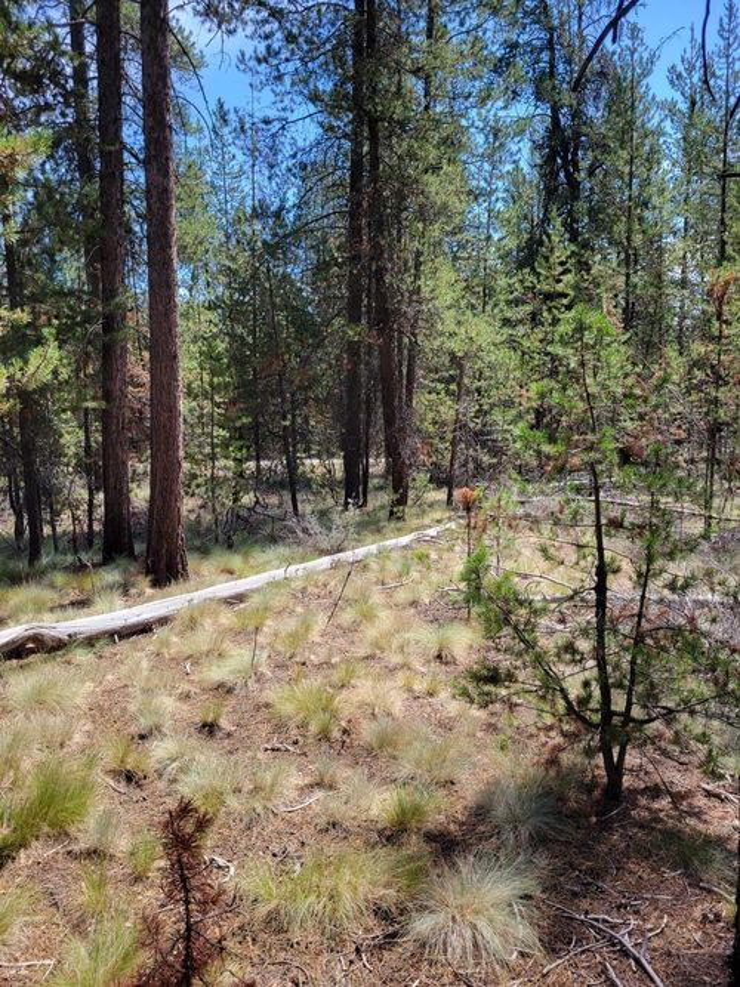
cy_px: 494
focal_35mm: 26
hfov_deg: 53.0
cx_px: 370
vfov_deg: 67.3
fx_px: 741
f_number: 1.8
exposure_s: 1/659
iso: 40
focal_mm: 5.4
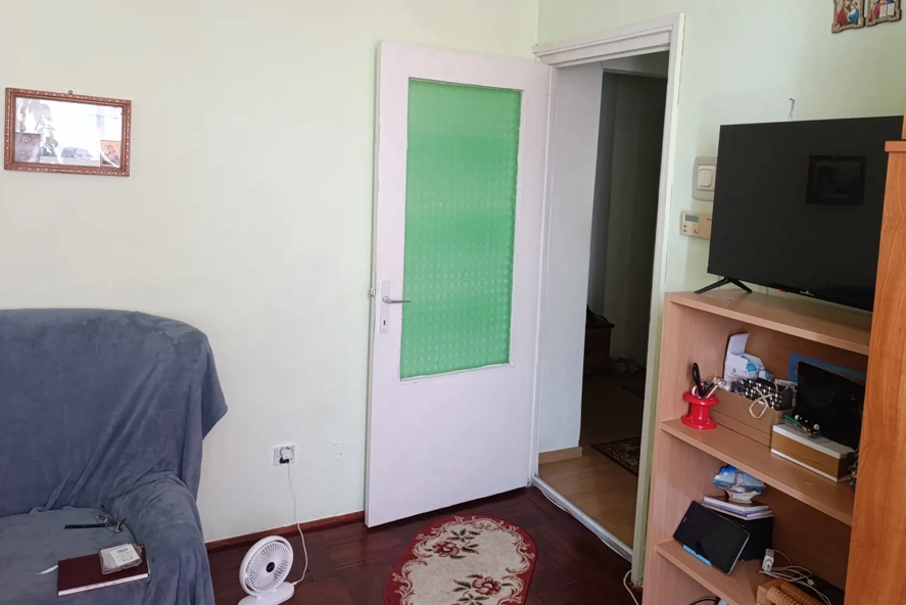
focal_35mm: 27
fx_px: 680
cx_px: 497
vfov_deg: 47.6
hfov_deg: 67.2
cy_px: 239
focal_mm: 6.14
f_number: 1.6
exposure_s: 1/50
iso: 1250
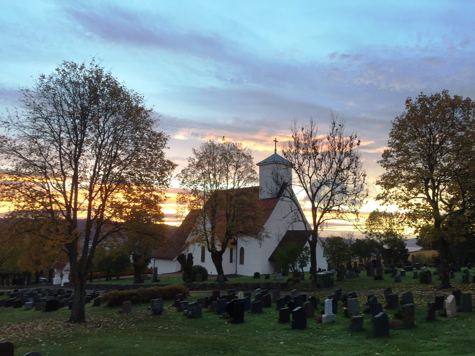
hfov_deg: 61.7
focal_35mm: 29
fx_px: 398
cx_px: 238
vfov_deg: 48.2
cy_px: 178
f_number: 2.2
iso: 40
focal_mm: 4.15
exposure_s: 1/50
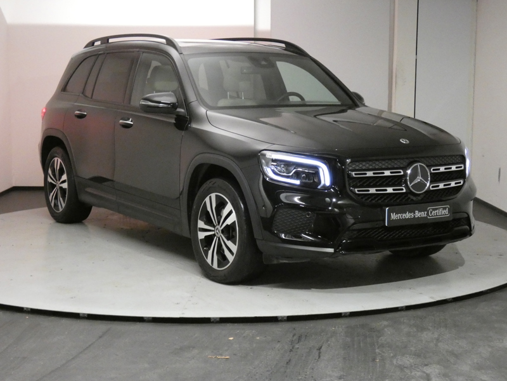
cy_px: 190
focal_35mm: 58
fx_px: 849
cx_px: 254
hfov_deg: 33.2
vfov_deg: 25.2
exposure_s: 1/40
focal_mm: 10.4
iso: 1600
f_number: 4.1
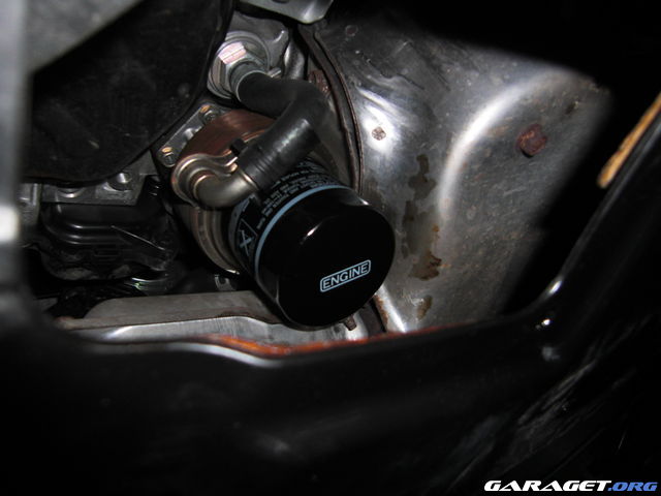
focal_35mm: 28
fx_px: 535
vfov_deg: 49.7
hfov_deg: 63.4
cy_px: 248
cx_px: 330
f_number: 2.6
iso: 100
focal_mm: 4.9
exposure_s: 1/30
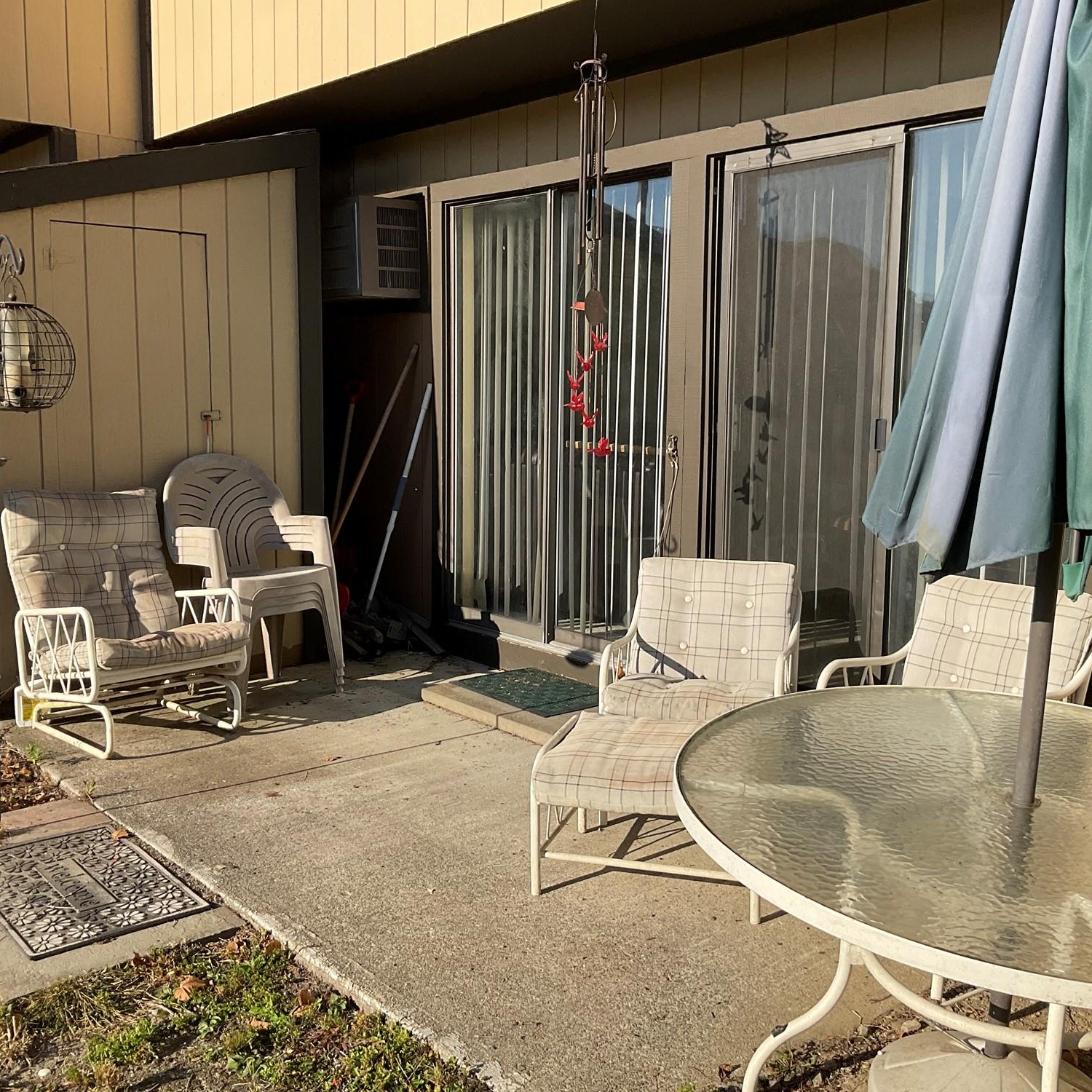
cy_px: 539
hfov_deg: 47.2
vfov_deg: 47.2
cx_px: 580
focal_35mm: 35
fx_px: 1249
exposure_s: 1/1912
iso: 16
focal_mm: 3
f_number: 1.8
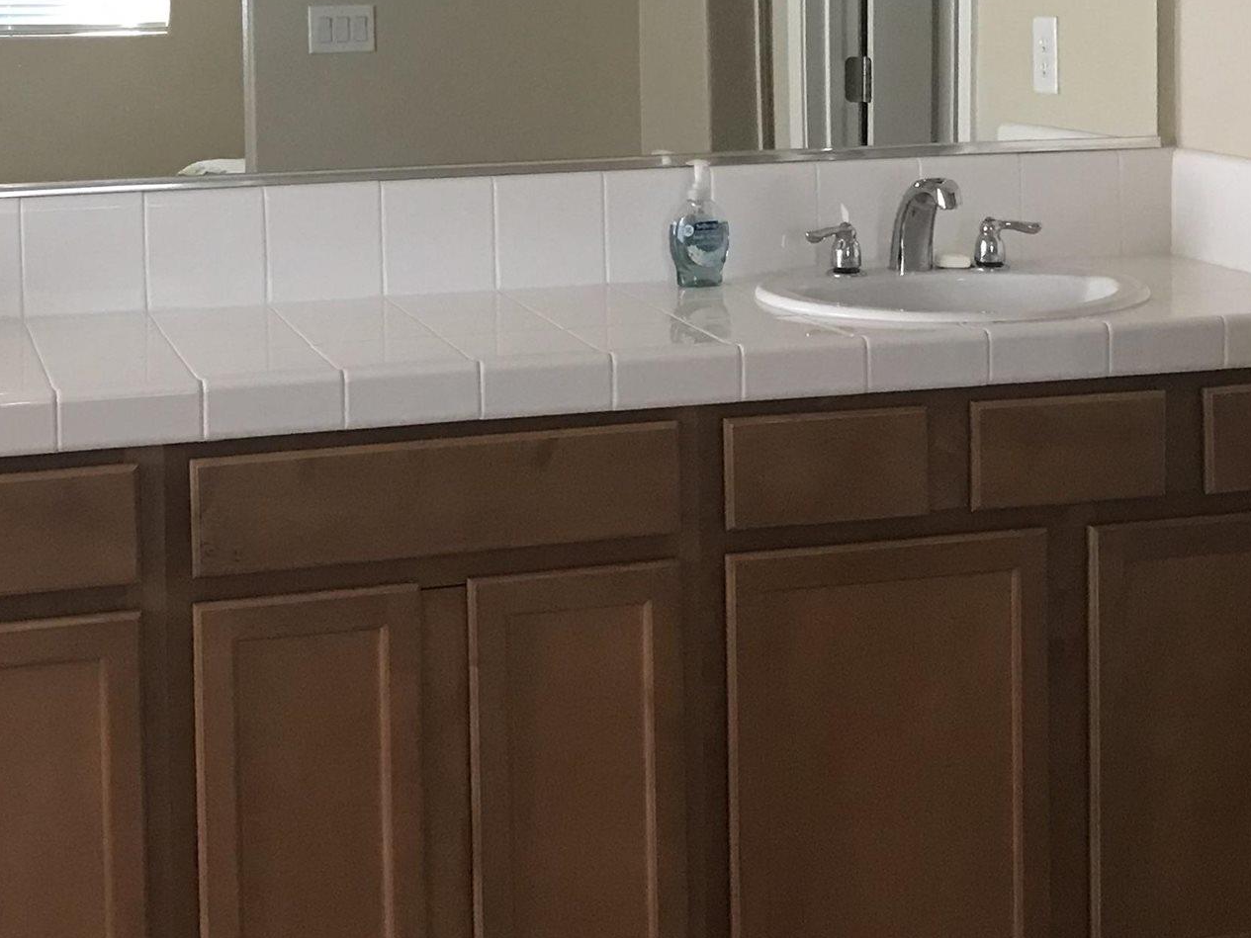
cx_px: 536
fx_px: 2458
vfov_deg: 21.1
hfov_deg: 28.5
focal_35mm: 68
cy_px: 86
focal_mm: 3.99
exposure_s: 1/15
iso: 80
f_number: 1.8
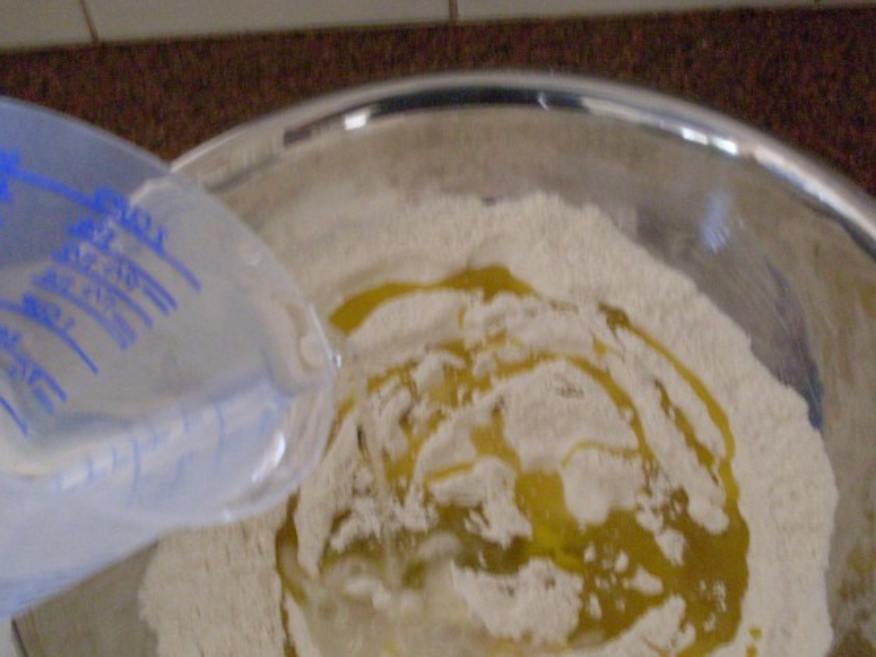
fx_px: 1240
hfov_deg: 38.9
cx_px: 450
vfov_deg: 29.6
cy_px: 381
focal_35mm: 49
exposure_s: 1/20
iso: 200
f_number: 2.8
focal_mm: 6.3
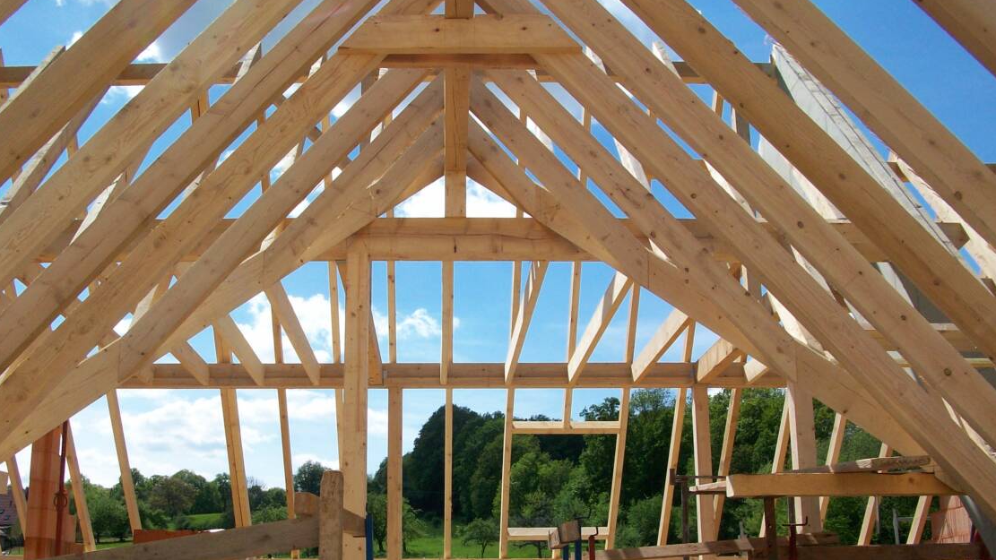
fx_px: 1056
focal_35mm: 40
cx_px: 461
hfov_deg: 50.4
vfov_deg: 29.6
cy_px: 334
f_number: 5.5
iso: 80
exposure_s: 1/490
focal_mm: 5.7
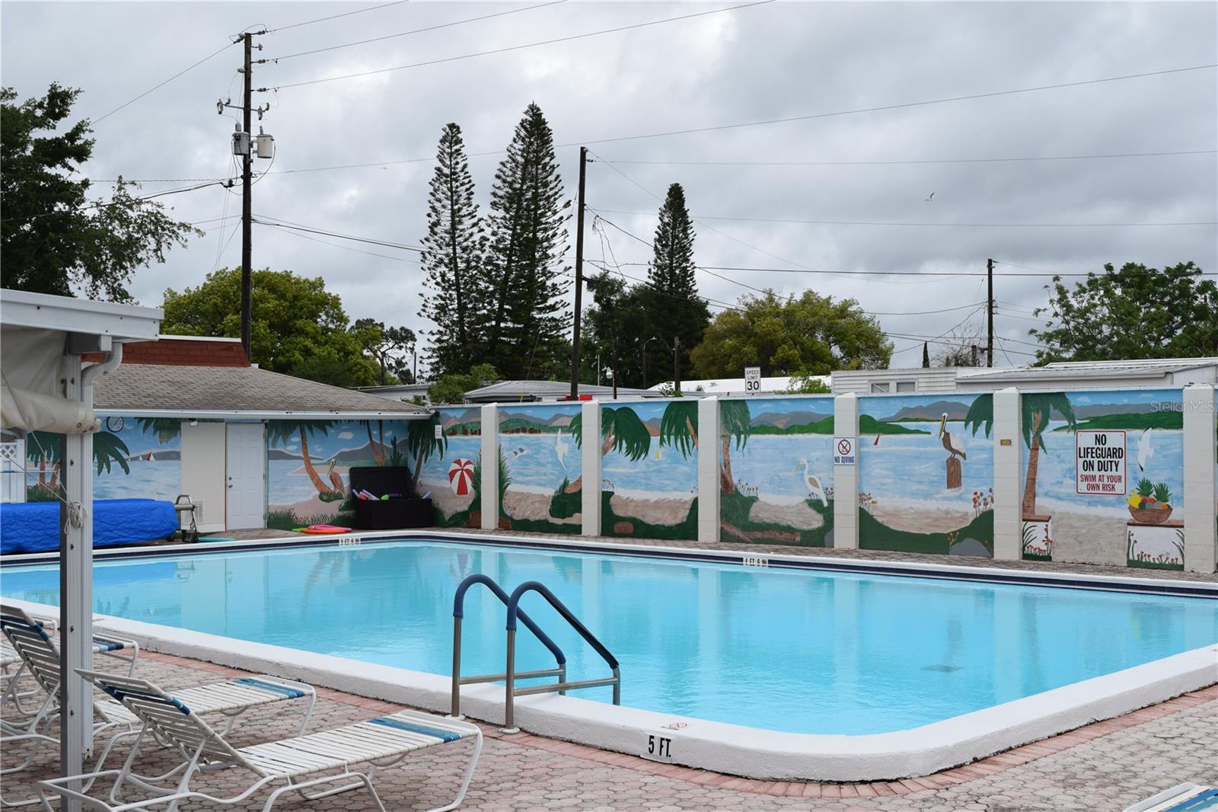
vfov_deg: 30.8
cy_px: 406
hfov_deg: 45.0
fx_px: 1471
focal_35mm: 44
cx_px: 609
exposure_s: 1/320
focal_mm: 29
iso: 200
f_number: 9
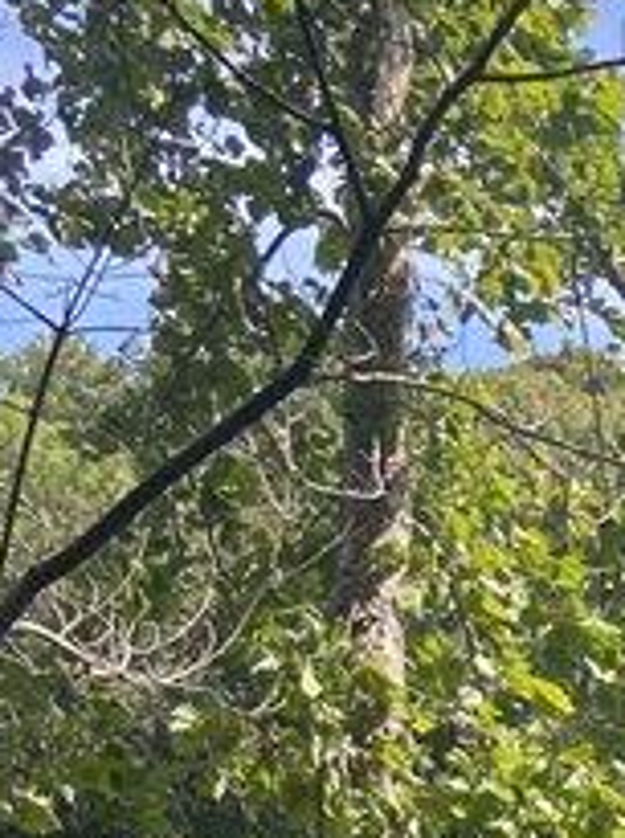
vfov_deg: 13.8
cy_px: 1647
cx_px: 1181
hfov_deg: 11.2
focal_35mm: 122
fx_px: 2946
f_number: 1.8
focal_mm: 4.25
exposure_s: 1/600
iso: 32
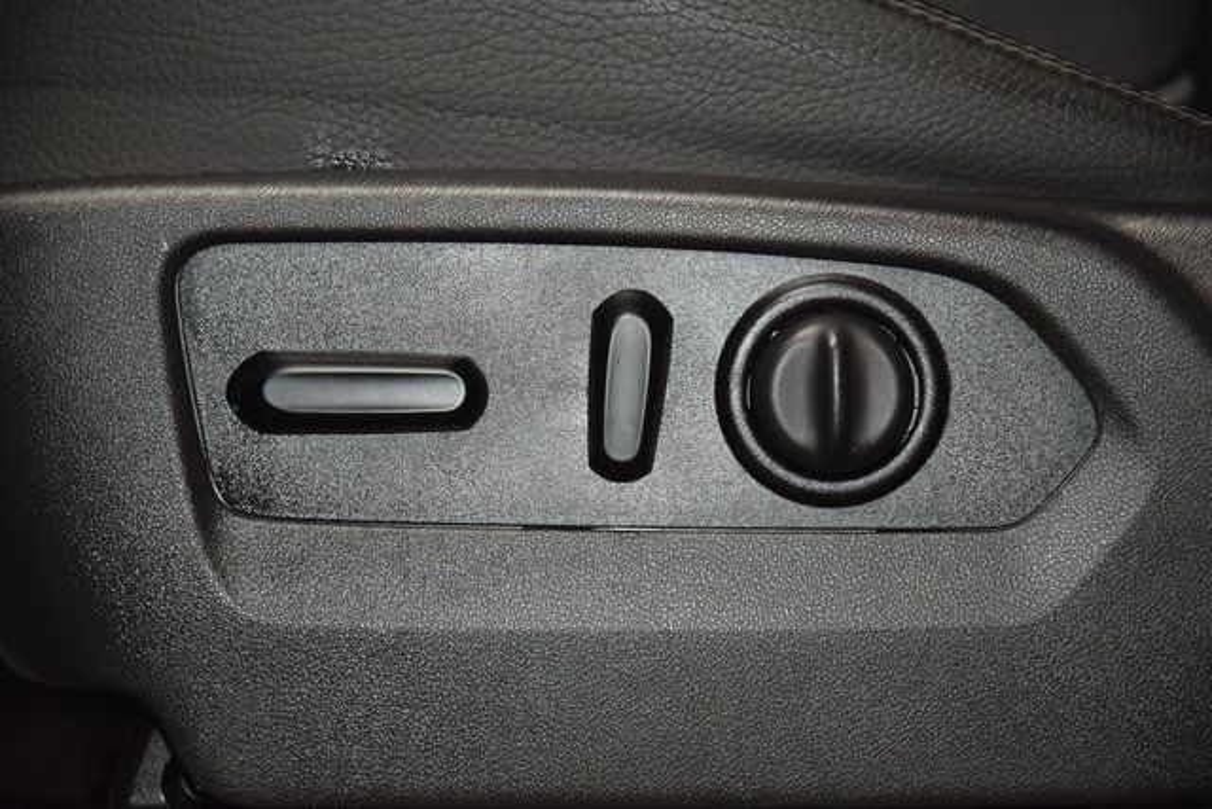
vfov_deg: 13.0
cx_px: 606
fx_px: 3536
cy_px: 404
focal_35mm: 105
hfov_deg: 19.5
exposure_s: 1/50
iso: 1400
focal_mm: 70
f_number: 4.5
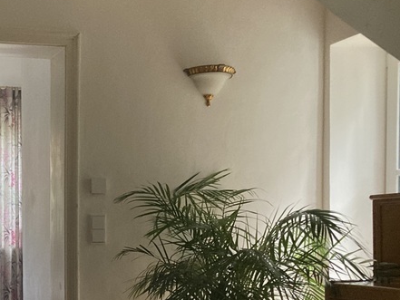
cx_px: 15
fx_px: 751
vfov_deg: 22.1
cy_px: 262
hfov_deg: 28.3
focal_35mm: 65
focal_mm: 3.99
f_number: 1.8
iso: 320
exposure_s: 1/49
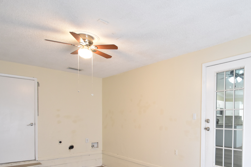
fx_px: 174
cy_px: 123
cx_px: 180
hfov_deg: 68.1
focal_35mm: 25
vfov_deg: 49.5
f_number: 3.5
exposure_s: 1/30
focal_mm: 10
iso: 800
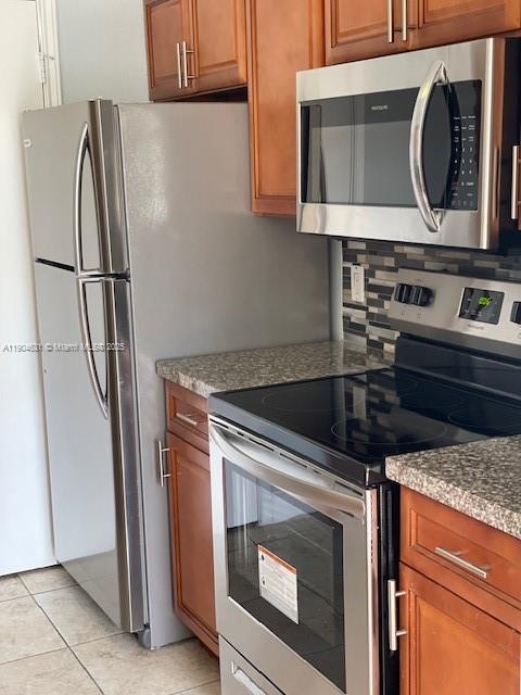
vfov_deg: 36.8
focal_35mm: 52
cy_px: 348
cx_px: 260
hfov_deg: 28.0
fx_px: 1044
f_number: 2
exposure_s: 1/122
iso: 200
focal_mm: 6
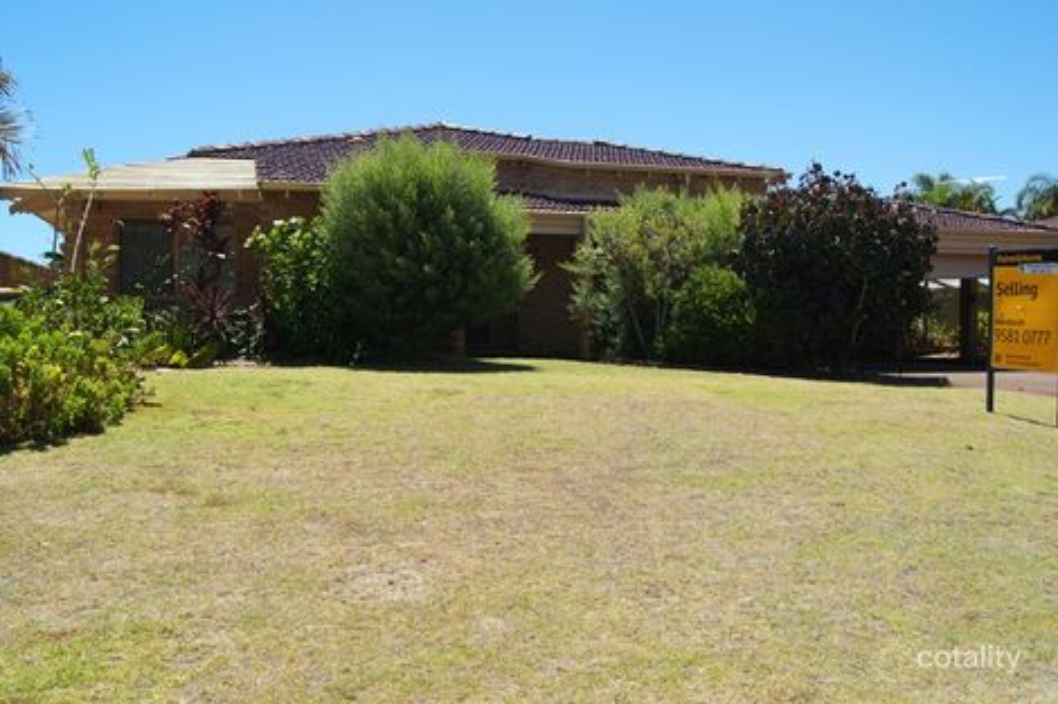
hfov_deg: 57.2
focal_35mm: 33
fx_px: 969
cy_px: 352
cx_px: 529
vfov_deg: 39.9
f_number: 10
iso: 100
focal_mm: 22
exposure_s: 1/125
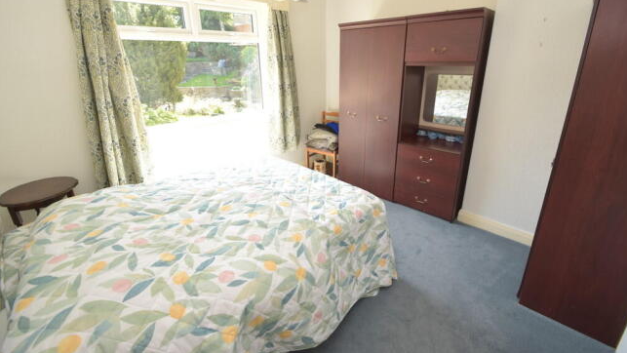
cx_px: 318
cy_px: 147
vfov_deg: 66.7
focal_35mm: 16
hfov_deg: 99.4
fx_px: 266
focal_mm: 10
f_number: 5.6
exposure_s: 1/200
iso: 800
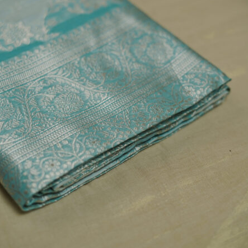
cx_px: 124
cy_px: 80
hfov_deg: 26.9
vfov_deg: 26.7
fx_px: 519
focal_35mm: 64
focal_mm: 50
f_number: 2.5
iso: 400
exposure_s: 1/125
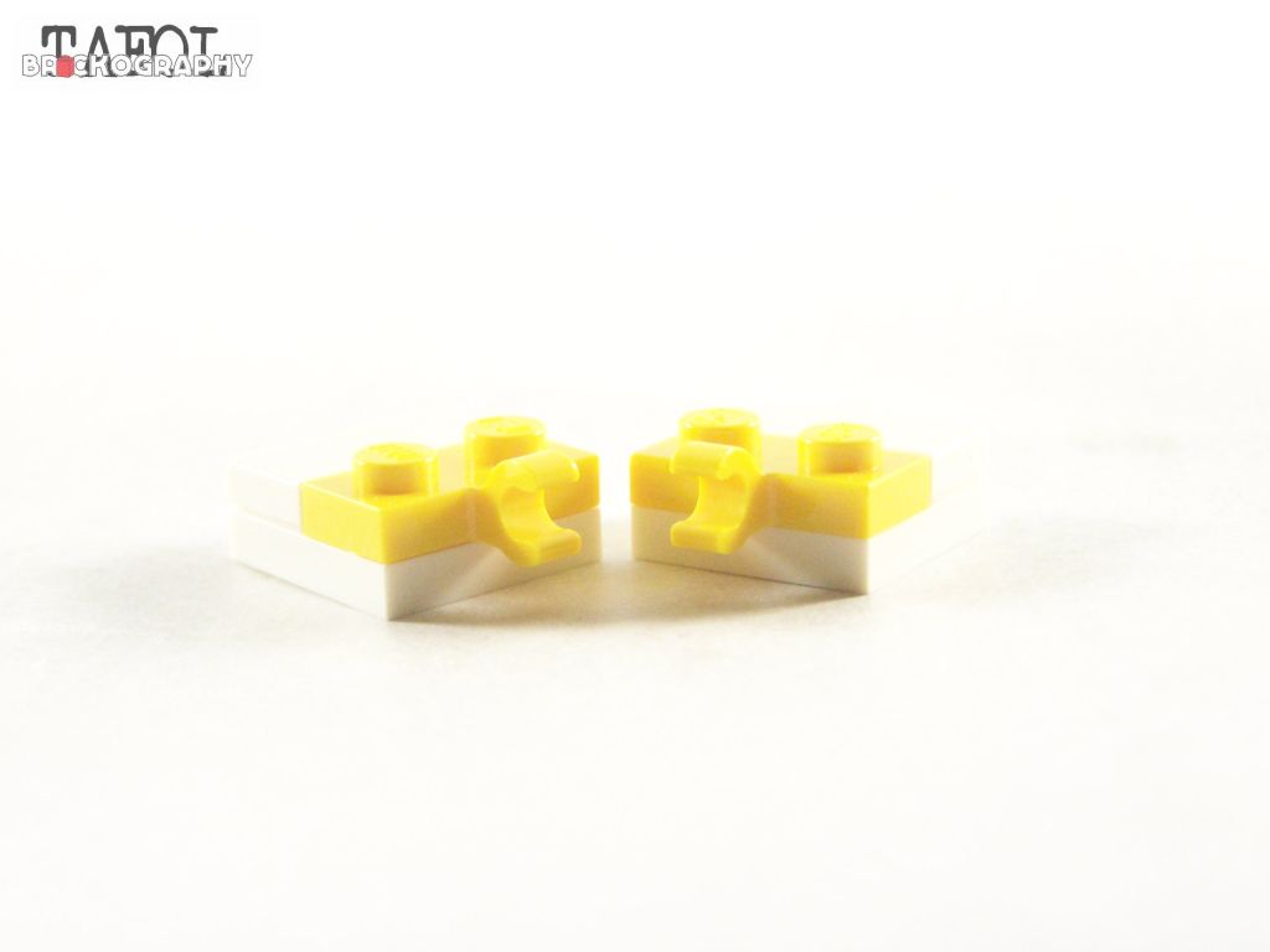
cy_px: 476
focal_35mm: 82
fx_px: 3008
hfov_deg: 23.8
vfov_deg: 18.0
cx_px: 635
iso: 400
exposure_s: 1/60
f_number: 3.2
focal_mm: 13.7
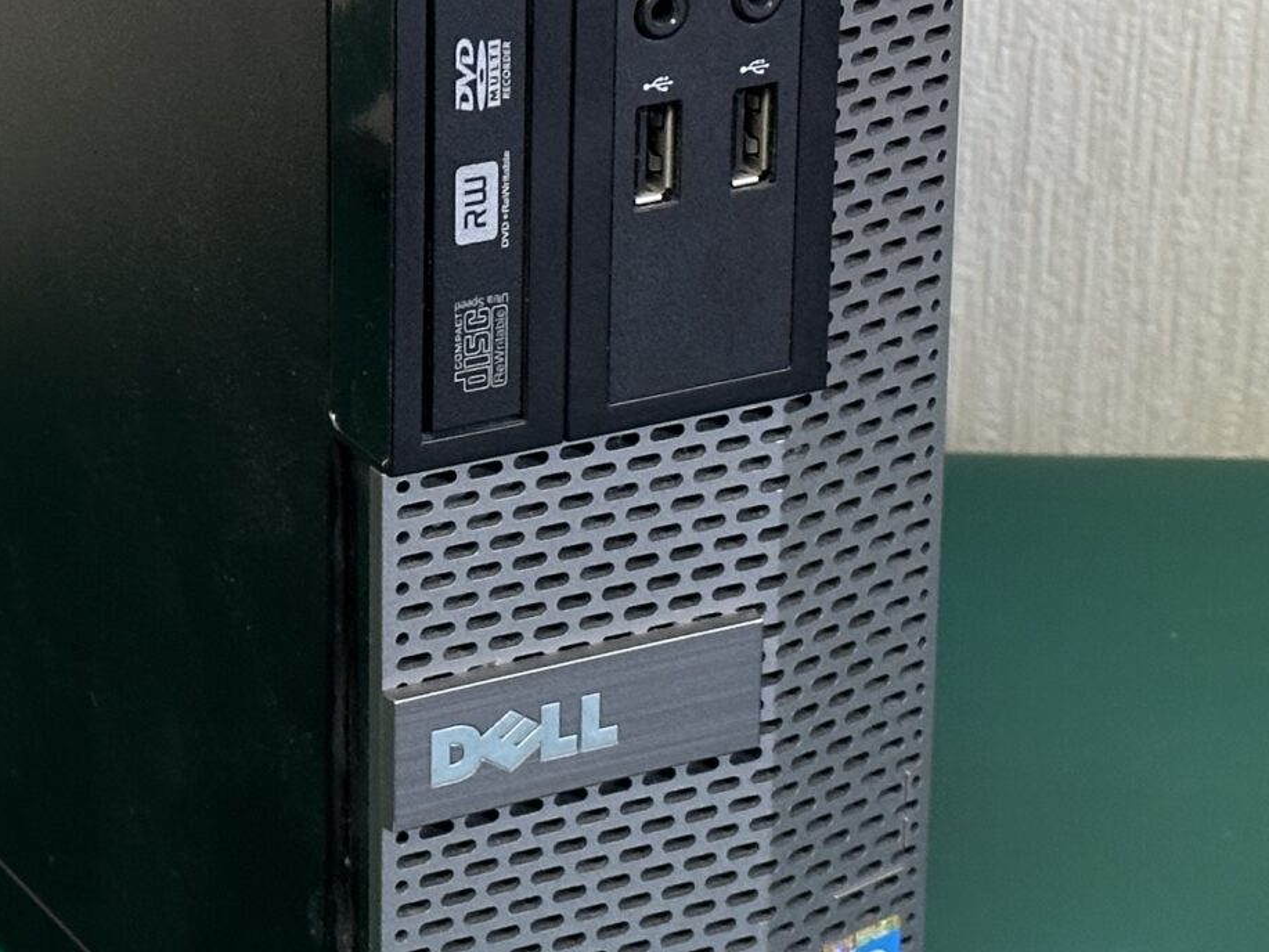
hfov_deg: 14.6
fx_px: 4913
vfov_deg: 11.0
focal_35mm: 134
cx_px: 239
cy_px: 133
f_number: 1.78
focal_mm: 6.86
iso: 200
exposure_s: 1/33
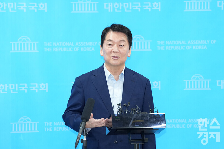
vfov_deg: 6.9
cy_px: 74
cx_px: 112
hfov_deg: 10.3
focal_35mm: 200
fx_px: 1244
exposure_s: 1/160
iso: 1600
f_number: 3.5
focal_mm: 200
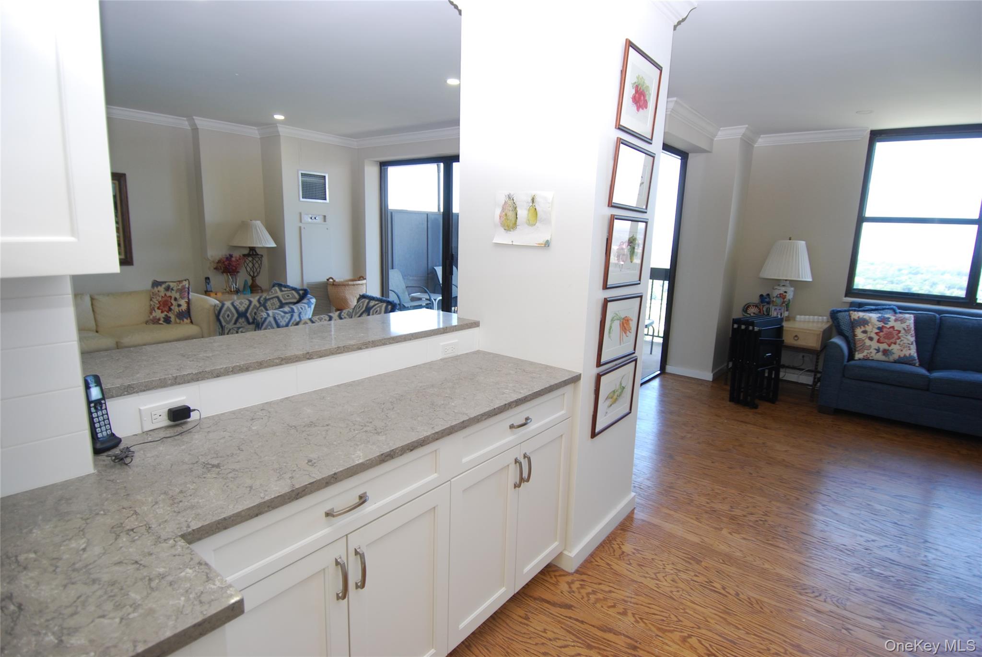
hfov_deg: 89.9
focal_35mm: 18
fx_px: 491
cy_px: 328
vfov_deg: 67.5
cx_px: 491
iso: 200
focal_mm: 12
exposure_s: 1/60
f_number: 4
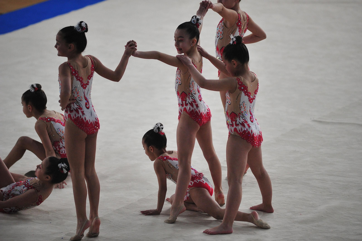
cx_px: 181
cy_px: 120
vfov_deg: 4.6
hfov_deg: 6.9
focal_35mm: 300
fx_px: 3015
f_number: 2.8
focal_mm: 300
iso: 3200
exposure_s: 1/2000
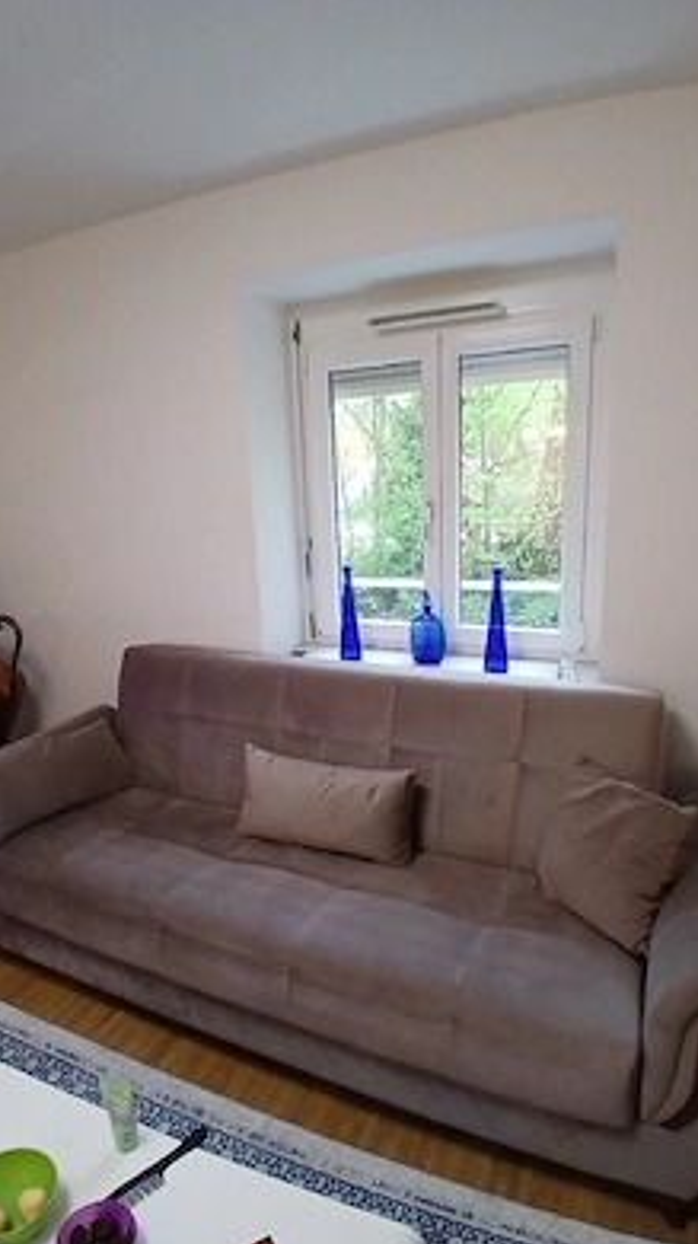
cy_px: 635
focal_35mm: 19
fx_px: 626
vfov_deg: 89.6
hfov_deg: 58.2
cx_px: 373
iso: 250
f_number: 2.2
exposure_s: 1/33.3
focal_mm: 1.4
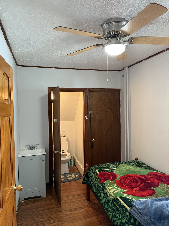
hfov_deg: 56.8
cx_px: 84
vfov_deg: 71.6
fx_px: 156
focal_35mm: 24
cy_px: 113
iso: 400
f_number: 1.78
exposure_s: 1/60
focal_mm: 6.76
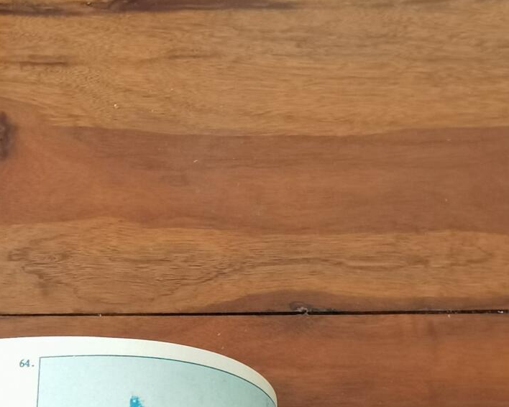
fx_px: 1009
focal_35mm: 67
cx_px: 379
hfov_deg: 27.9
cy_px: 414
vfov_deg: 21.9
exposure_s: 1/30
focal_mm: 2.26
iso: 160
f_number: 2.2
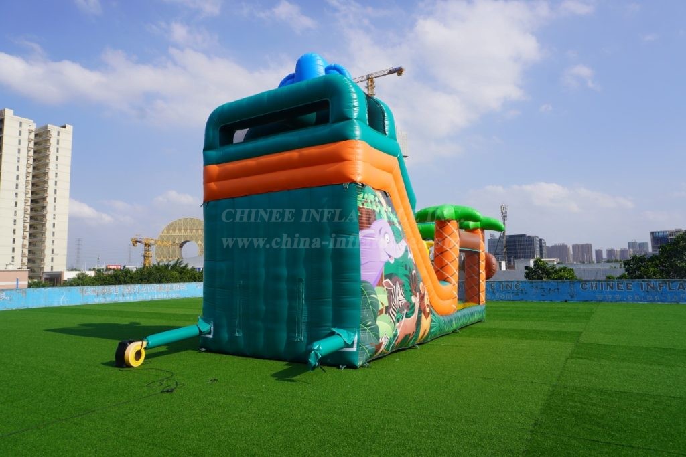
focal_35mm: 24
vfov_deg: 53.1
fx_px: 457
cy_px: 228
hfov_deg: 73.7
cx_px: 343
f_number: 10
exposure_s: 1/160
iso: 100
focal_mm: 16
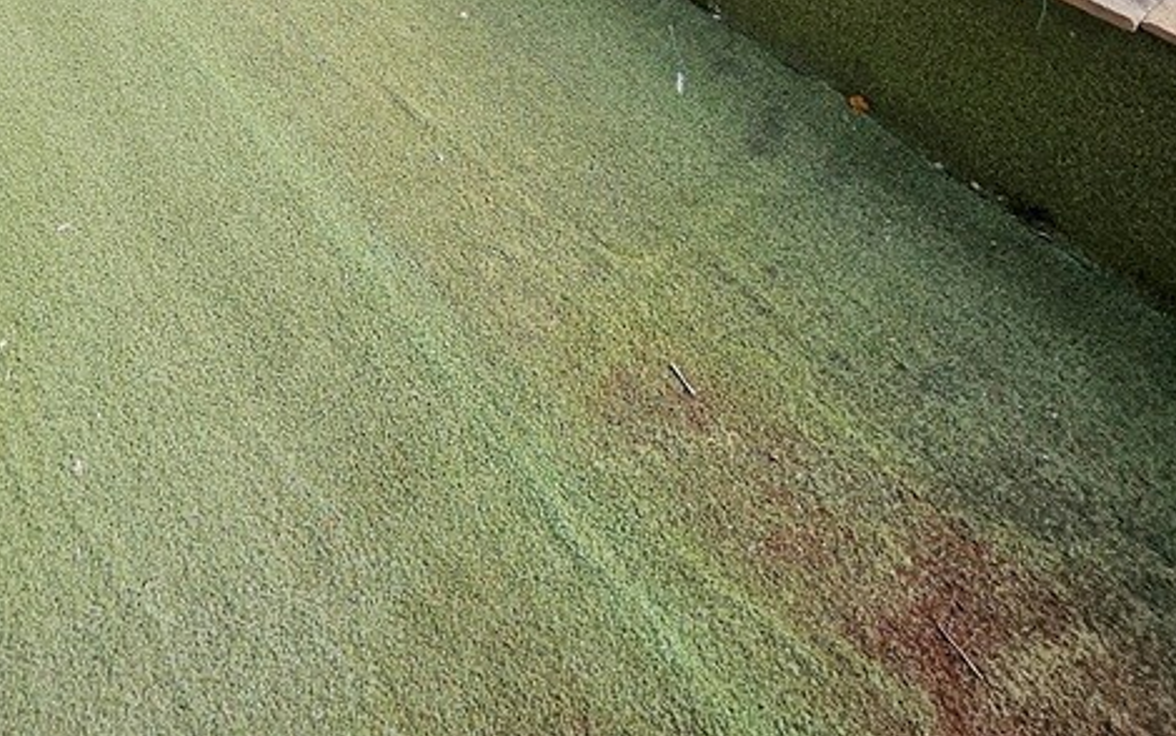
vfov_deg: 33.9
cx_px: 295
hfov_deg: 59.6
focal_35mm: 30
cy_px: -145
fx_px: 962
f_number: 2.2
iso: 32
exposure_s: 1/542
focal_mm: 1.7
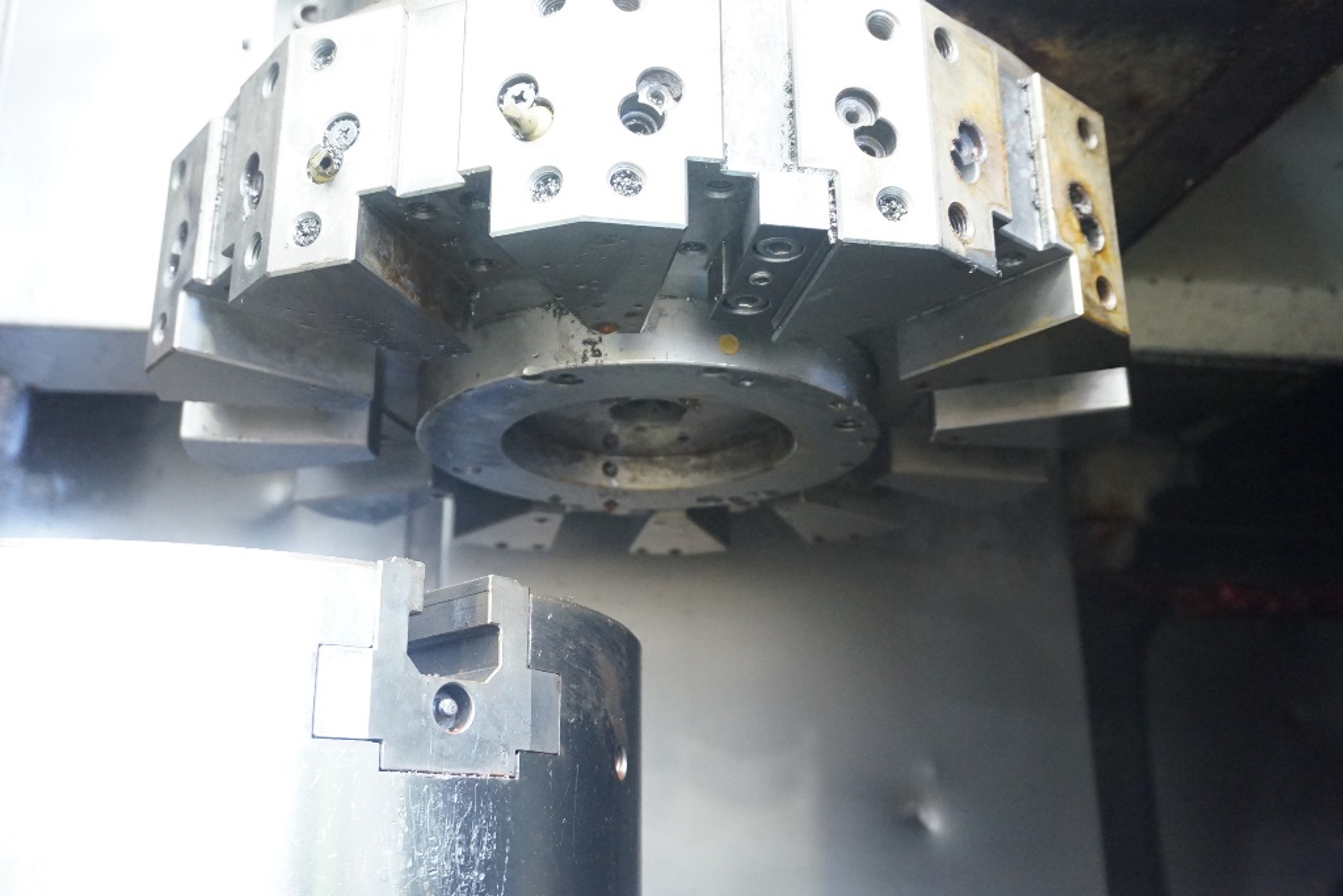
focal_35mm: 34
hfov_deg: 55.1
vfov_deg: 38.4
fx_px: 1287
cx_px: 672
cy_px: 448
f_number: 4
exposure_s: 1/20
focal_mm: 23
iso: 3200
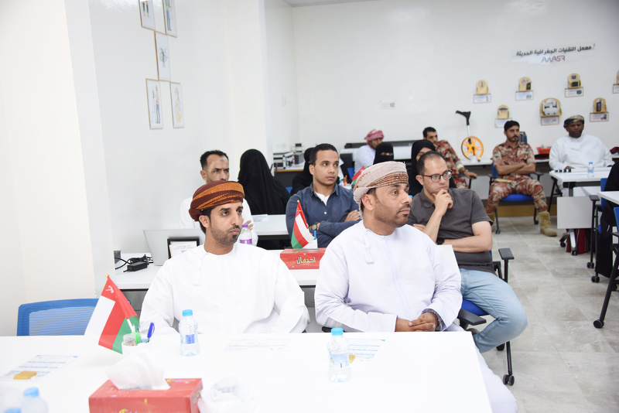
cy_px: 206
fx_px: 722
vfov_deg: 31.9
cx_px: 310
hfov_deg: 46.4
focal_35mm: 42
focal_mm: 42
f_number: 4
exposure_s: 1/125
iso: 800
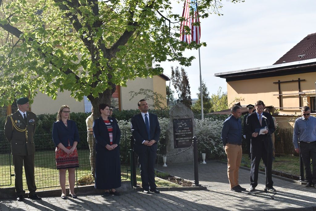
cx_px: 158
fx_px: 461
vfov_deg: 25.8
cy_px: 106
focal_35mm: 52
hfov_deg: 37.8
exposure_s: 1/200
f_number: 8
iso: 100
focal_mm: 35
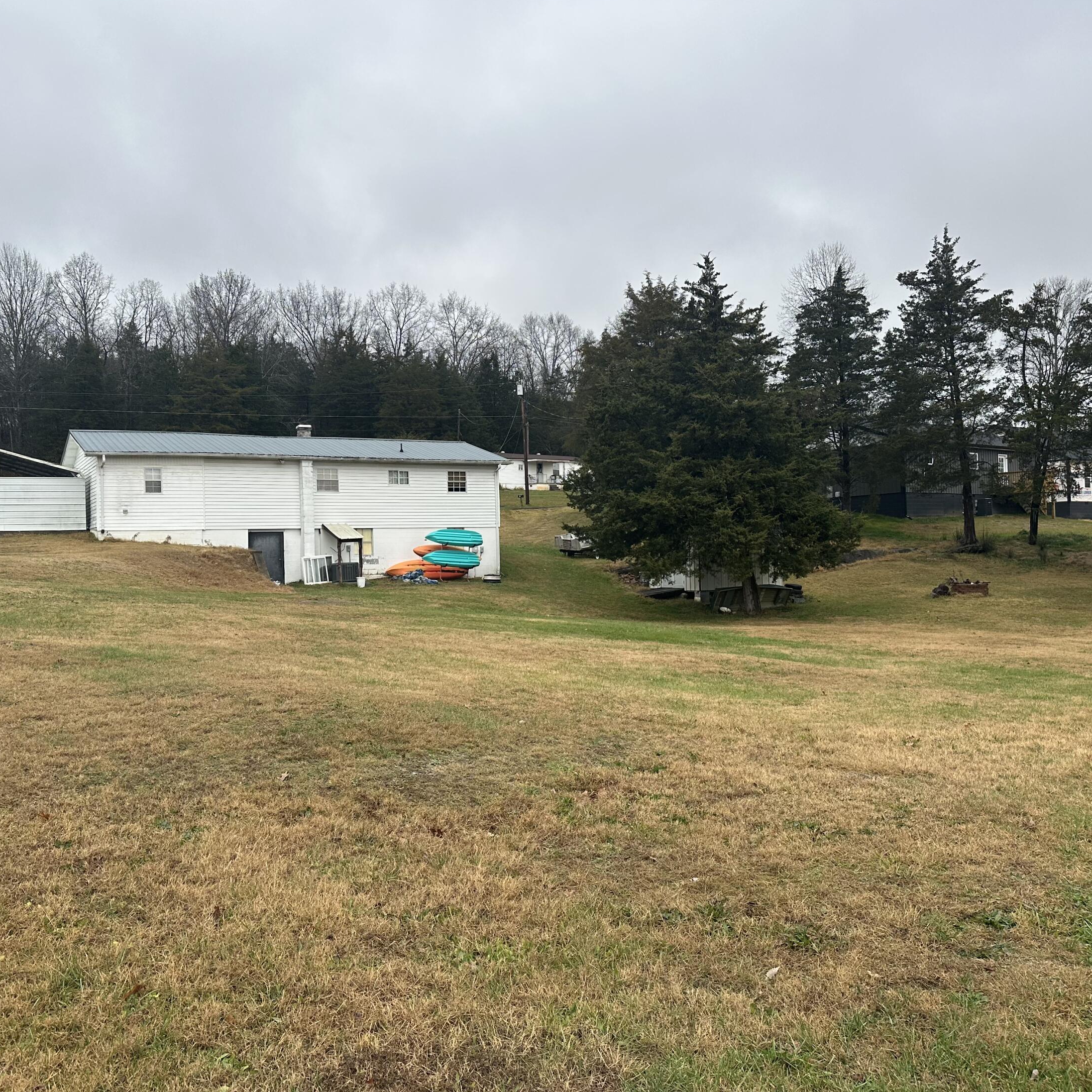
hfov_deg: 55.5
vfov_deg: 55.6
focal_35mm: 29
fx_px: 1035
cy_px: 553
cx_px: 497
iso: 80
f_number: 1.78
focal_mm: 6.86
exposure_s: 1/887
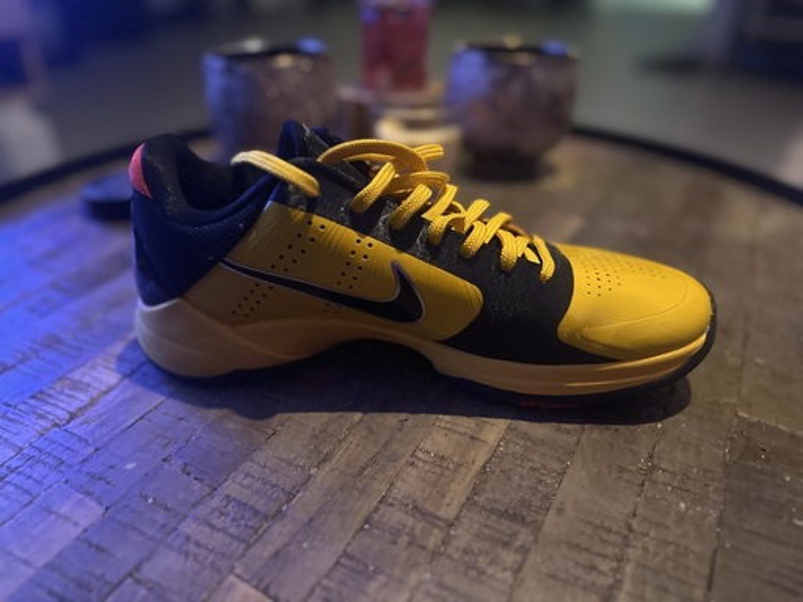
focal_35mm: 24
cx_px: 402
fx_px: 557
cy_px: 301
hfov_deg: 71.6
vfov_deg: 56.8
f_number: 1.78
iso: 1000
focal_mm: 6.86
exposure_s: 1/25
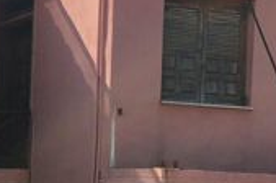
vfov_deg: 10.7
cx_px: -47
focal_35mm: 126
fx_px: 964
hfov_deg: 15.7
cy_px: 204
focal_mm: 4.15
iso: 25
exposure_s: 1/1115
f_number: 2.2
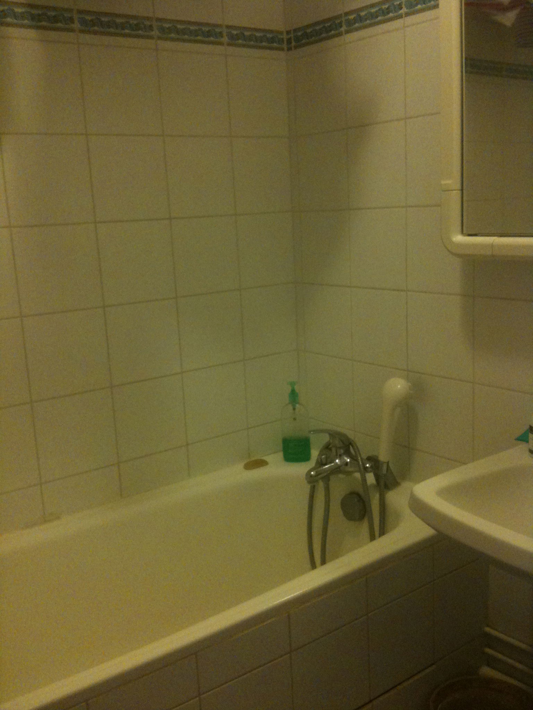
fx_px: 719
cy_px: 355
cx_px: 266
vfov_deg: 52.6
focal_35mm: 35
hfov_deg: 40.7
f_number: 2.8
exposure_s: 1/17
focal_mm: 3.85
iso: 250
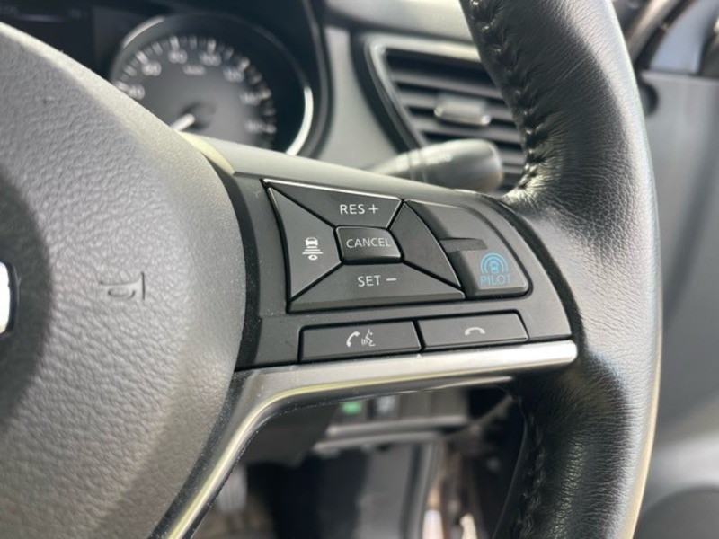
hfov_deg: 69.4
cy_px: 270
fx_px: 519
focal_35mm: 25
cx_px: 360
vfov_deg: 54.9
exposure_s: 1/121
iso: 50
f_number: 1.6
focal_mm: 5.1
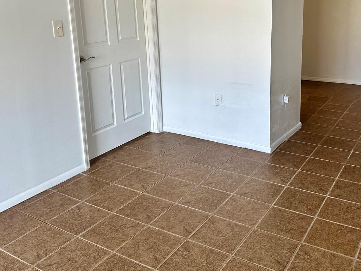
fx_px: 375
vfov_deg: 38.8
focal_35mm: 36
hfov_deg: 51.2
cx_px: 208
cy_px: 76
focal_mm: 6.86
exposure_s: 1/120
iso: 100
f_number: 1.78
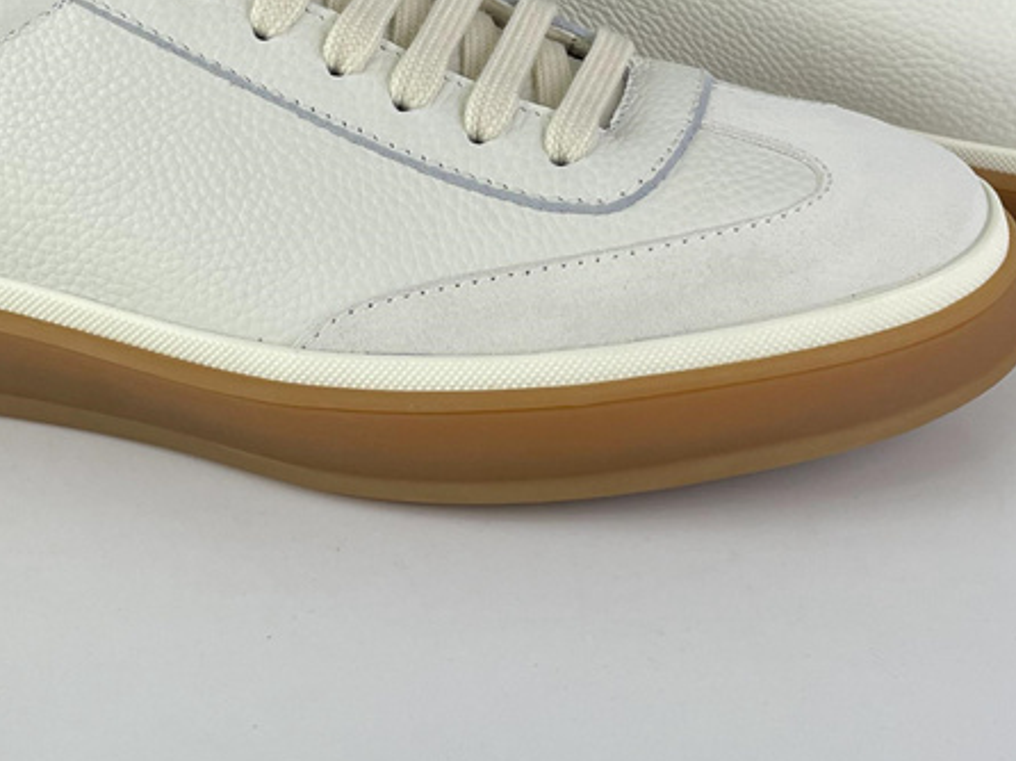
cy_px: -7
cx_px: 483
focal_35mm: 70
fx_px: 2053
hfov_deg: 27.8
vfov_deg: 20.3
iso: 32
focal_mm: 4.2
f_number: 1.6
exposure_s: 1/228
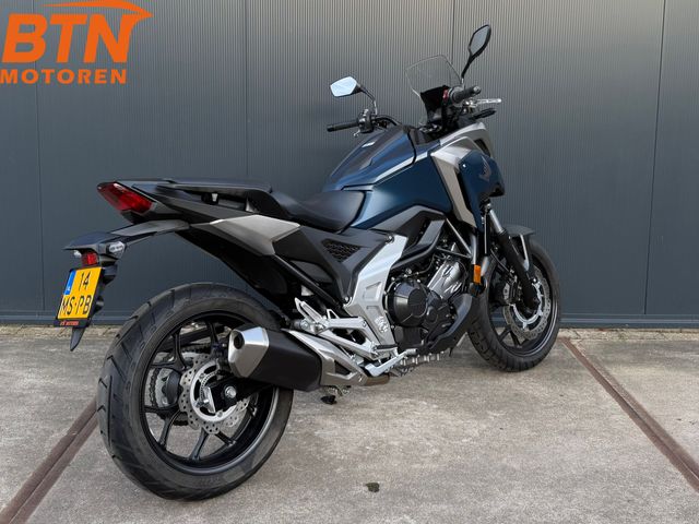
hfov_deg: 71.6
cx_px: 350
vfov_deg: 56.8
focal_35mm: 24
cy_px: 262
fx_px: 485
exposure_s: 1/235
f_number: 1.78
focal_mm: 6.76
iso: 80
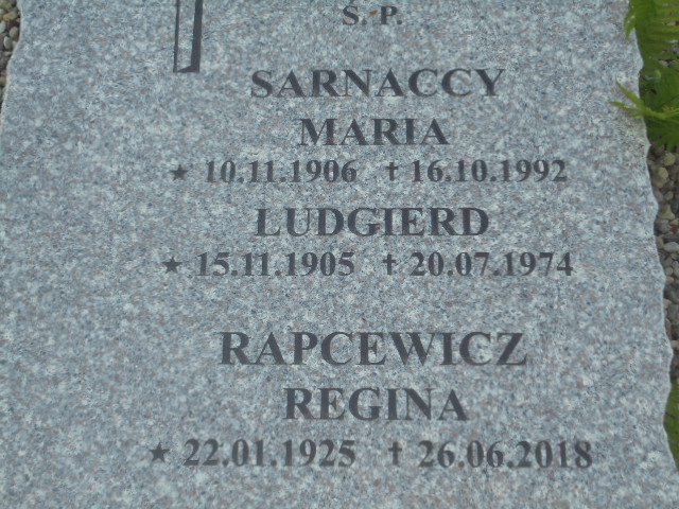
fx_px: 961
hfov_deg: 38.9
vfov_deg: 29.7
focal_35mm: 49
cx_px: 340
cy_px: 254
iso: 100
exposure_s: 1/80
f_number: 4.8
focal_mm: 8.9
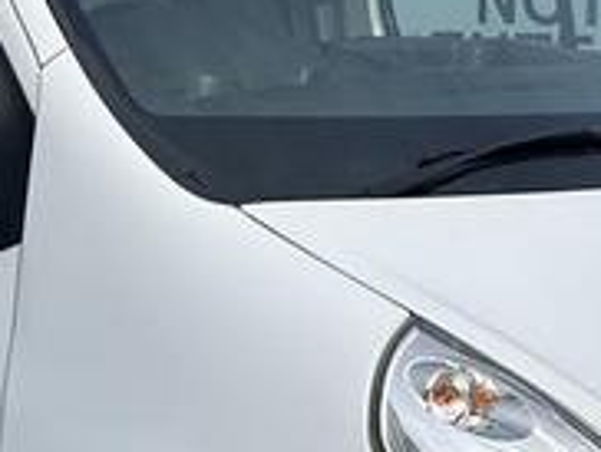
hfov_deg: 15.0
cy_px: 195
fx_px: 2225
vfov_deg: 11.6
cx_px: -53
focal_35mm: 128
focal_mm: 5.7
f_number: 1.5
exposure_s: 1/3968
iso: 50
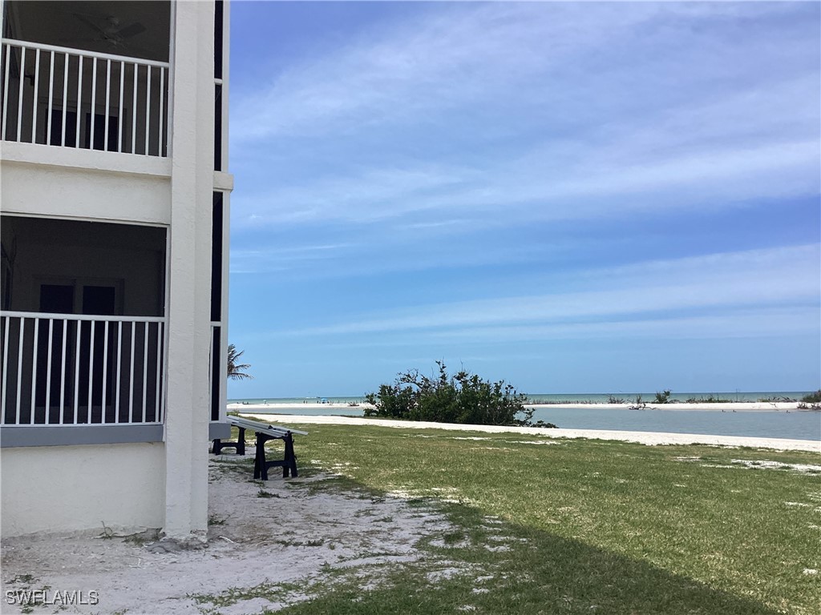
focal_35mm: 31
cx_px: 410
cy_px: 308
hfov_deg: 58.4
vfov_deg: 45.4
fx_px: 735
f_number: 2.4
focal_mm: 3.3
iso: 25
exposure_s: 1/2331
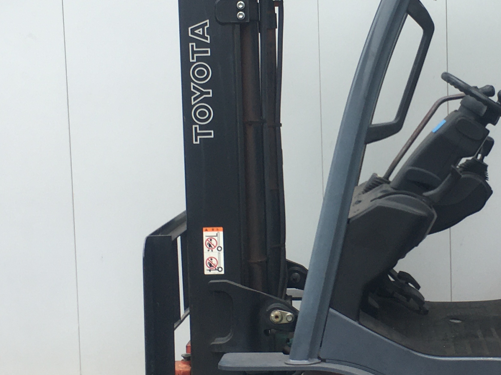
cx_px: 389
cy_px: 153
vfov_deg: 19.6
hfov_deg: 25.6
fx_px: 1085
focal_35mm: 75
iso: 25
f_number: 2.2
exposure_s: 1/761
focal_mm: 4.15
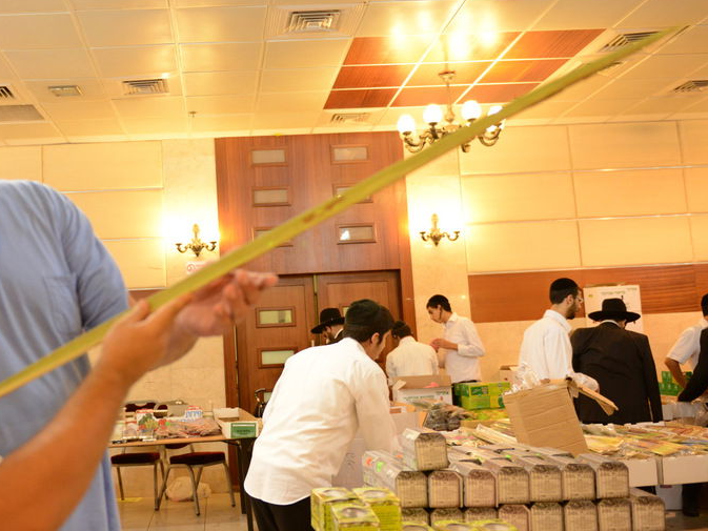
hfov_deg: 45.1
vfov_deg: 35.1
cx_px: 238
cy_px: 243
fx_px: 839
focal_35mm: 41
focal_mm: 28
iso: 2500
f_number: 2.8
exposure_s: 1/160
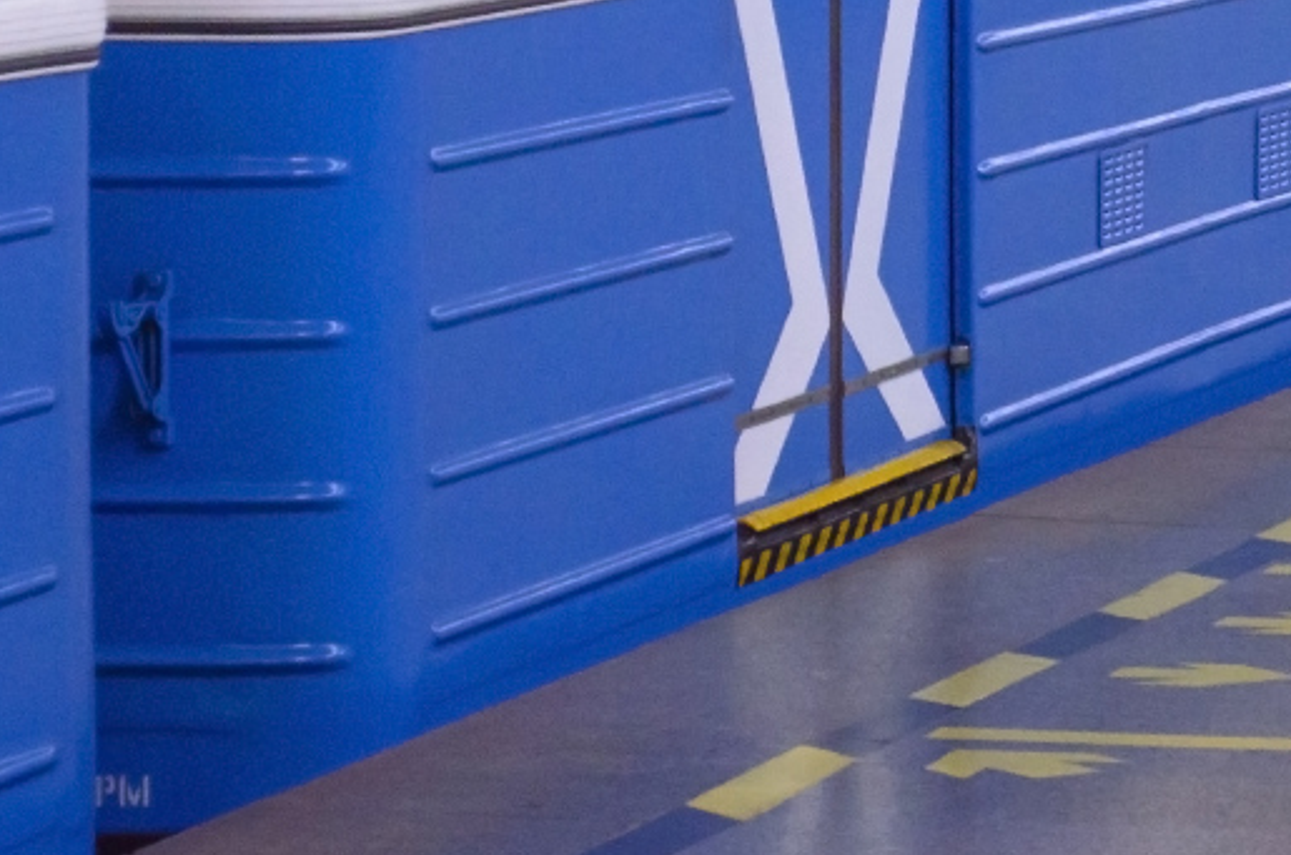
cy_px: -144
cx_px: 990
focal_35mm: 208
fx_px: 7452
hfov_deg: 9.9
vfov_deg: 6.5
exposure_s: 1/90
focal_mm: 55
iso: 800
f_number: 5.6
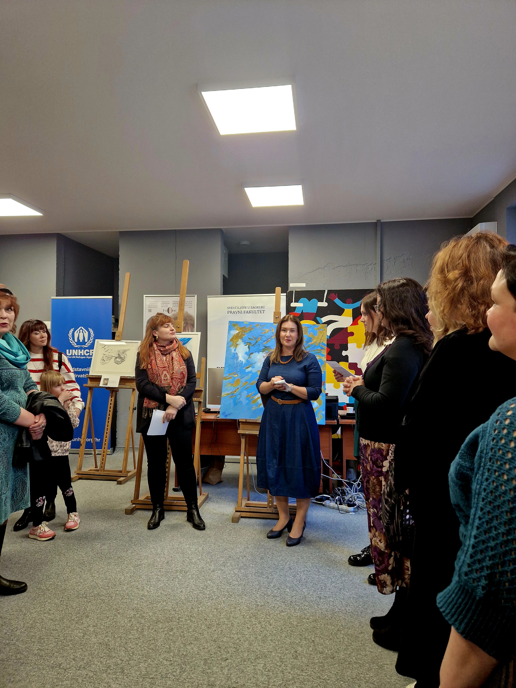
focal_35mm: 23
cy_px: 344
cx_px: 258
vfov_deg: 73.9
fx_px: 457
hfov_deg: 58.9
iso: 160
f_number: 1.8
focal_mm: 5.4
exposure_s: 1/100
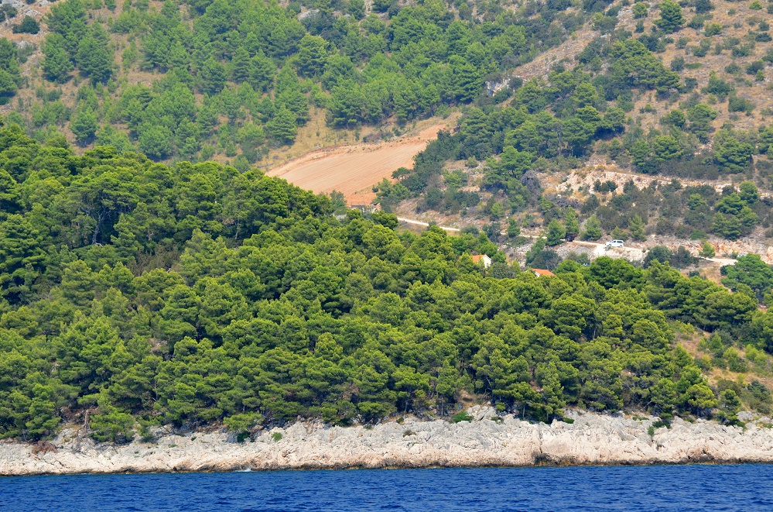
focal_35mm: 188
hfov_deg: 11.0
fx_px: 4016
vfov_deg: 7.3
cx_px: 386
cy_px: 256
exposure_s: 1/2000
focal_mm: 125
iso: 400
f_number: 5.6
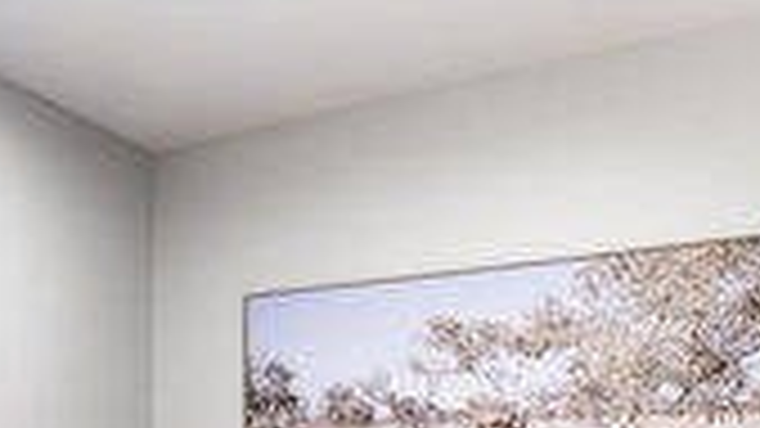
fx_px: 786
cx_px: -40
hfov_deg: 42.6
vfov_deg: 25.2
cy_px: 590
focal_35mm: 39
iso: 200
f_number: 22
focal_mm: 14
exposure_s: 5
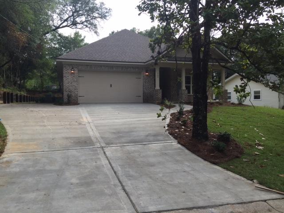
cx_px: 142
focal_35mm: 29
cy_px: 106
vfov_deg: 48.2
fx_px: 238
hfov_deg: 61.7
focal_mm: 4.15
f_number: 2.2
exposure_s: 1/590
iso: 32
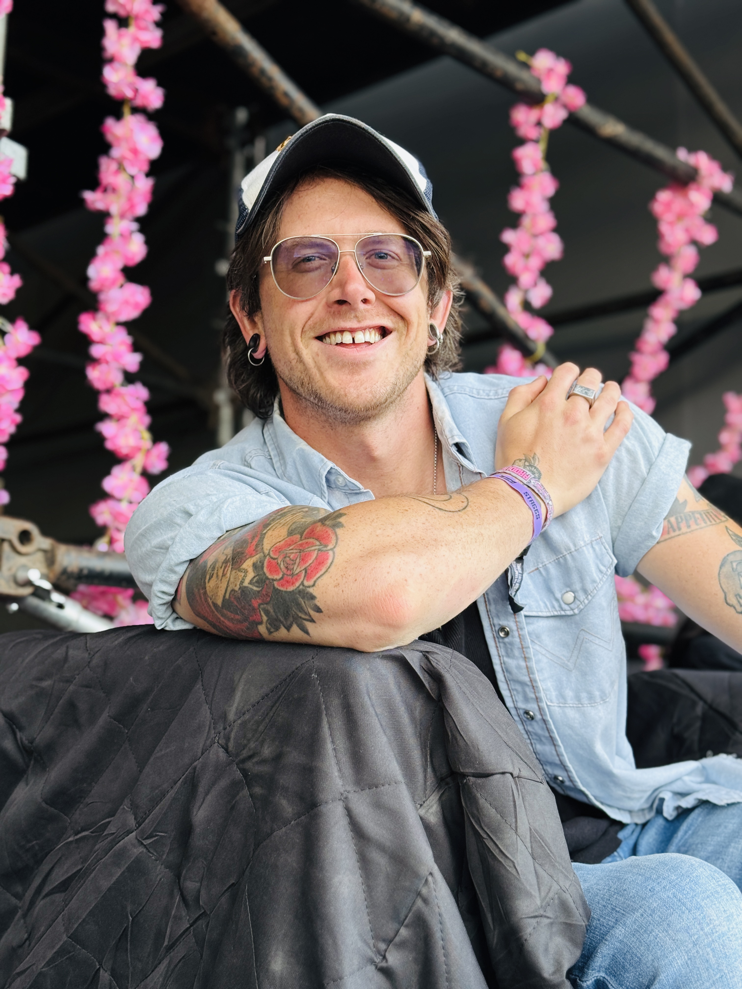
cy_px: 494
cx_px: 371
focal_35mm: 48
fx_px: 1372
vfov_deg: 39.7
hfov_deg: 30.3
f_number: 1.78
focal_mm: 6.76
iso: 50
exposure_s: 1/121
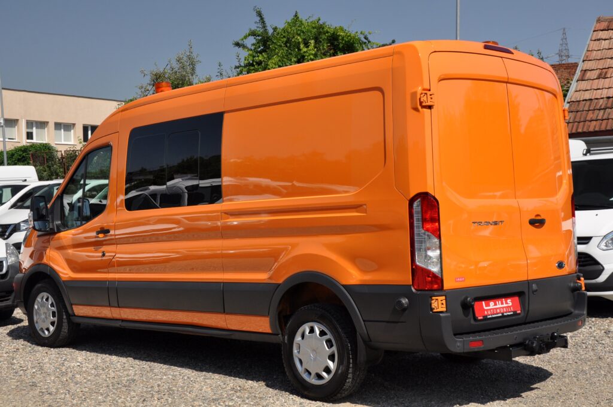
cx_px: 306
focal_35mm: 52
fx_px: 893
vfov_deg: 25.7
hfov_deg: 37.9
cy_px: 204
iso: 500
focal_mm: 35
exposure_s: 1/400
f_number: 10
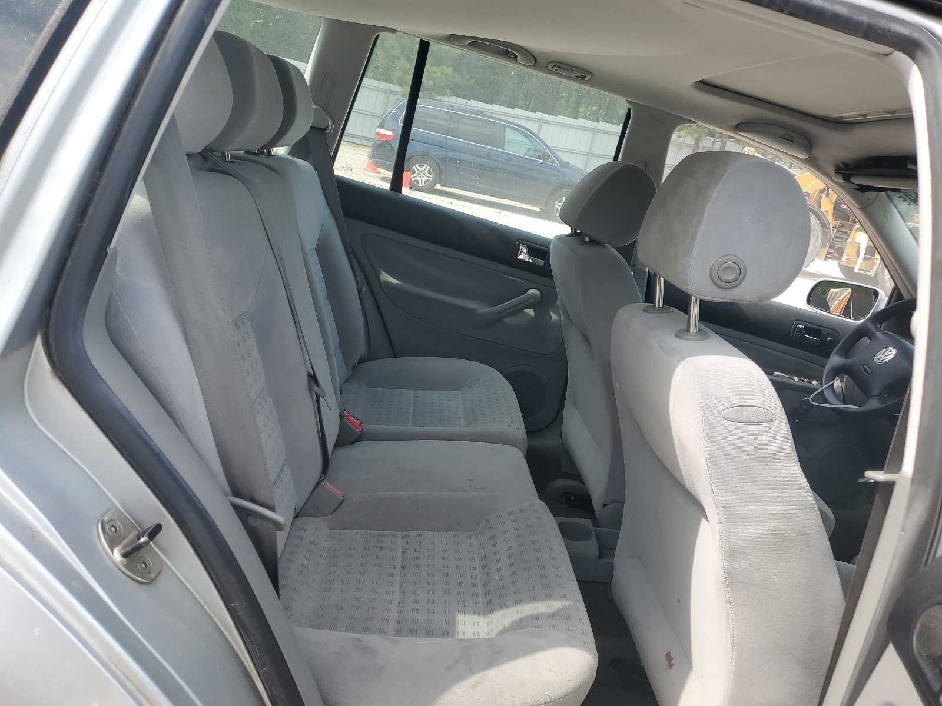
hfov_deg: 67.3
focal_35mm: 26
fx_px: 708
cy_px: 353
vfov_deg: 53.1
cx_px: 471
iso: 50
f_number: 1.5
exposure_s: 1/714
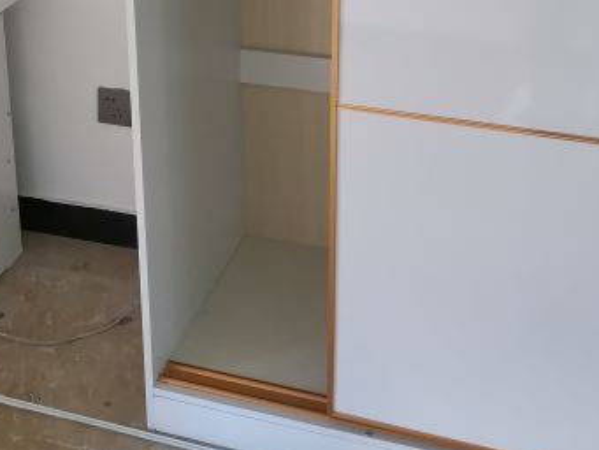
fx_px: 1056
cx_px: 227
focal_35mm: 61
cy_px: -51
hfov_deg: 31.5
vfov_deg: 22.6
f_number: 1.8
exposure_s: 1/50
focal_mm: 5.4
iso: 320
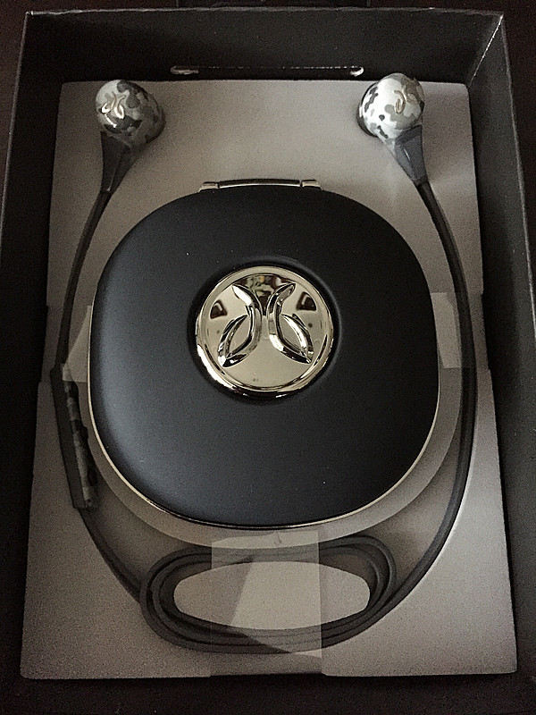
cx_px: 268
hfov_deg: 48.2
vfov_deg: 61.7
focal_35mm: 29
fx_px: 599
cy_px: 358
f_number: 2.2
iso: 500
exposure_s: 1/15
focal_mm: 4.15
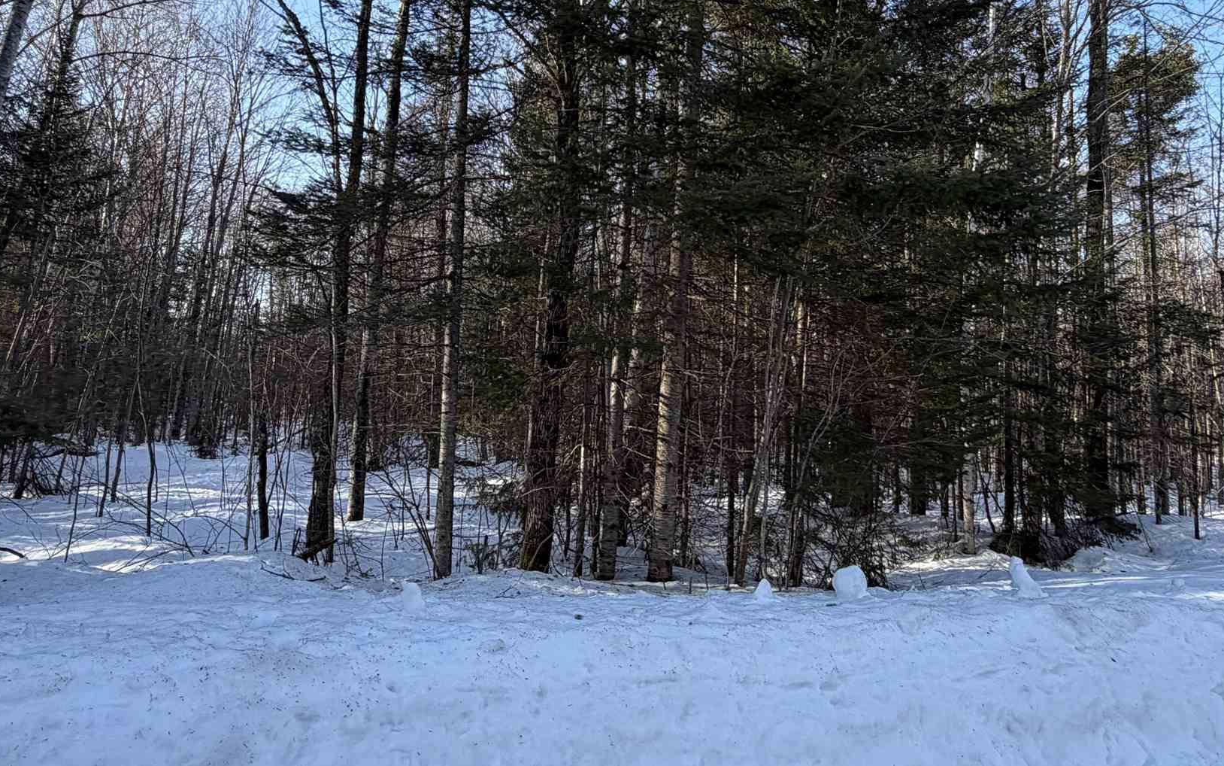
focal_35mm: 28
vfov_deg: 44.2
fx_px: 934
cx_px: 656
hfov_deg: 66.4
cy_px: 289
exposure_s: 1/502
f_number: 2.2
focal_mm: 2.22
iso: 64
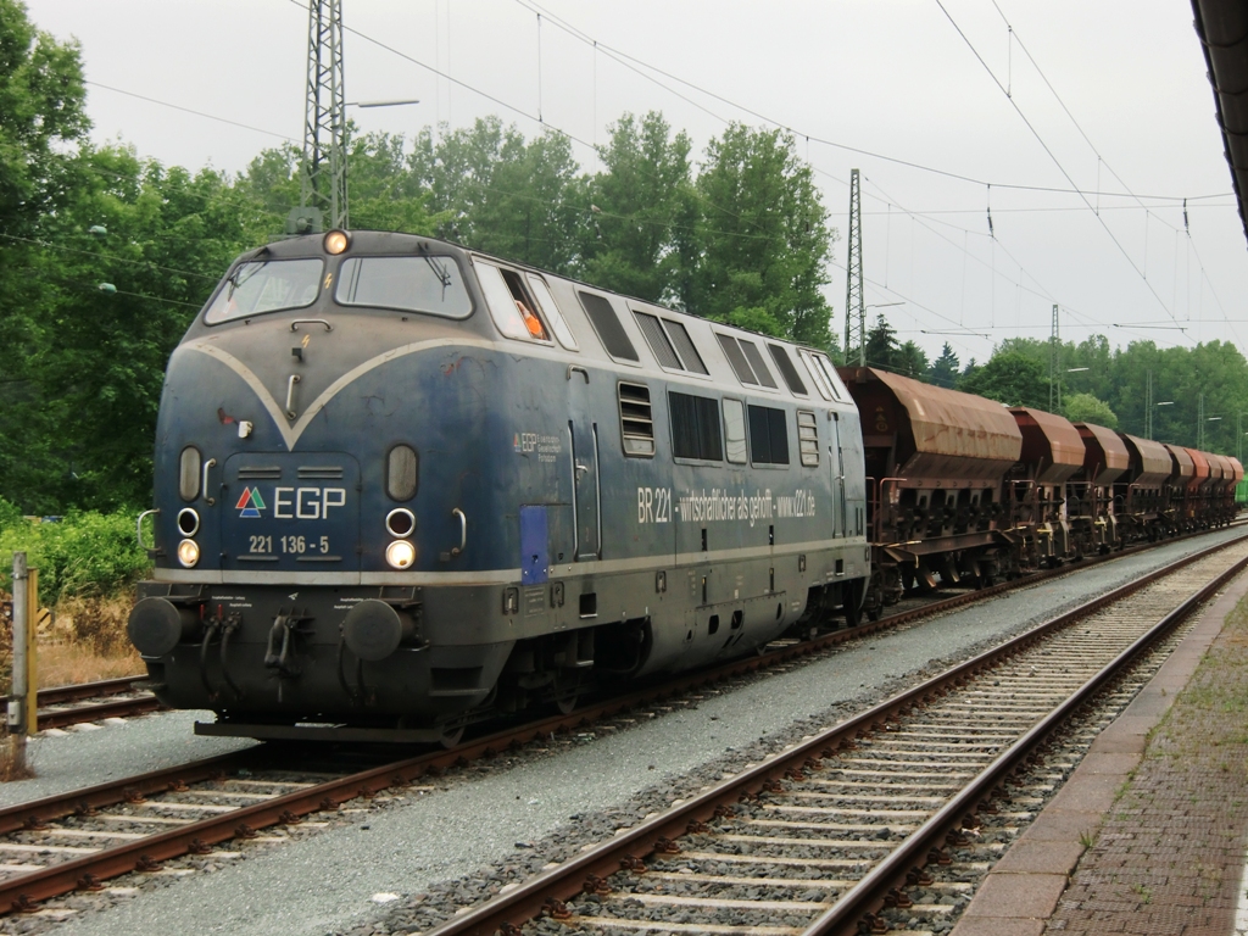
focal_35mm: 65
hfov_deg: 29.8
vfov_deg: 22.6
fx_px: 2343
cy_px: 468
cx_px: 624
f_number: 4.4
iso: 64
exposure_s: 1/125
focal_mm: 11.6
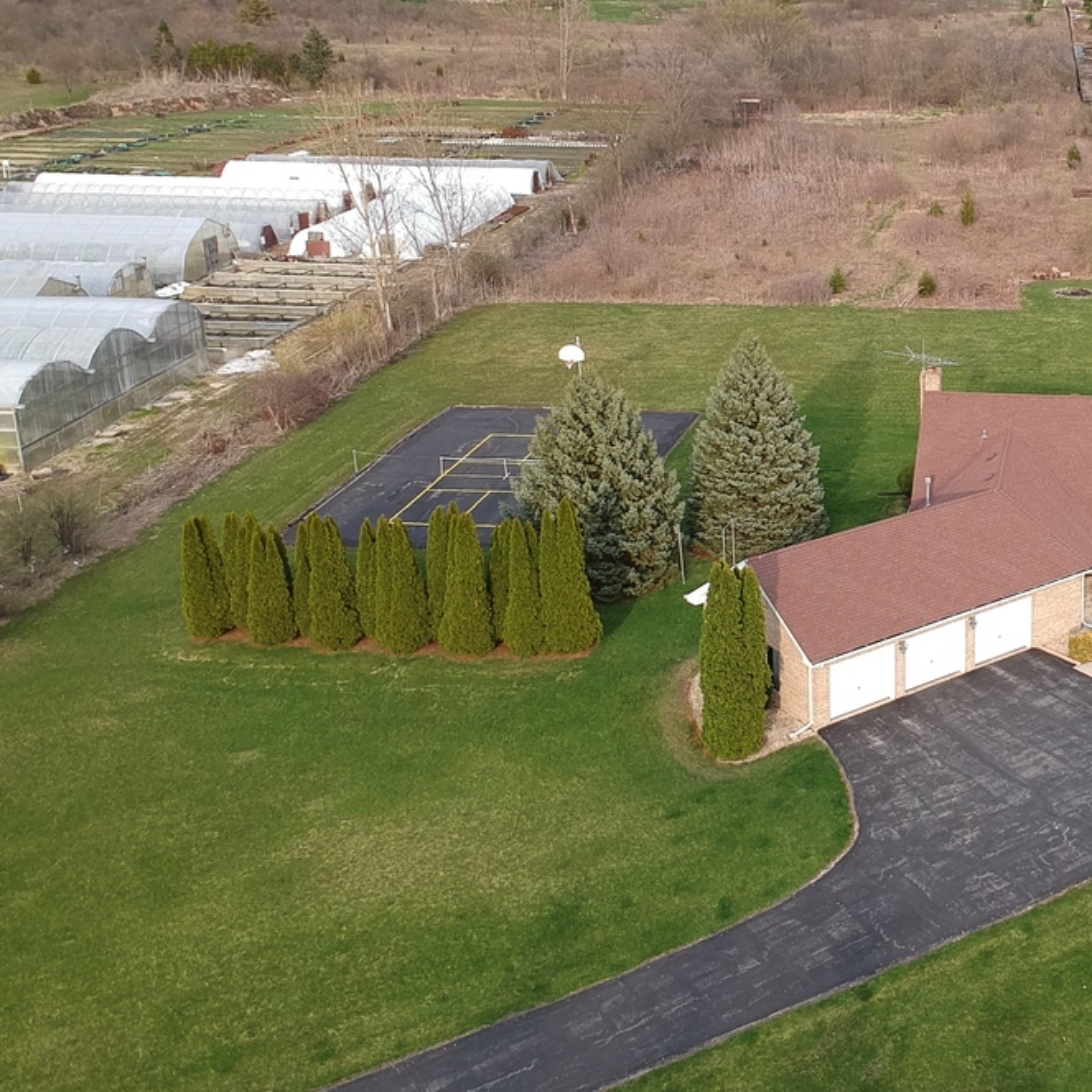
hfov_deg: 32.9
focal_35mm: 48
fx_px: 1713
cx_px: 1049
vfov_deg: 35.3
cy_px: 469
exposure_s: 1/320
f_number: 2.6
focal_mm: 4.49
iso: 100
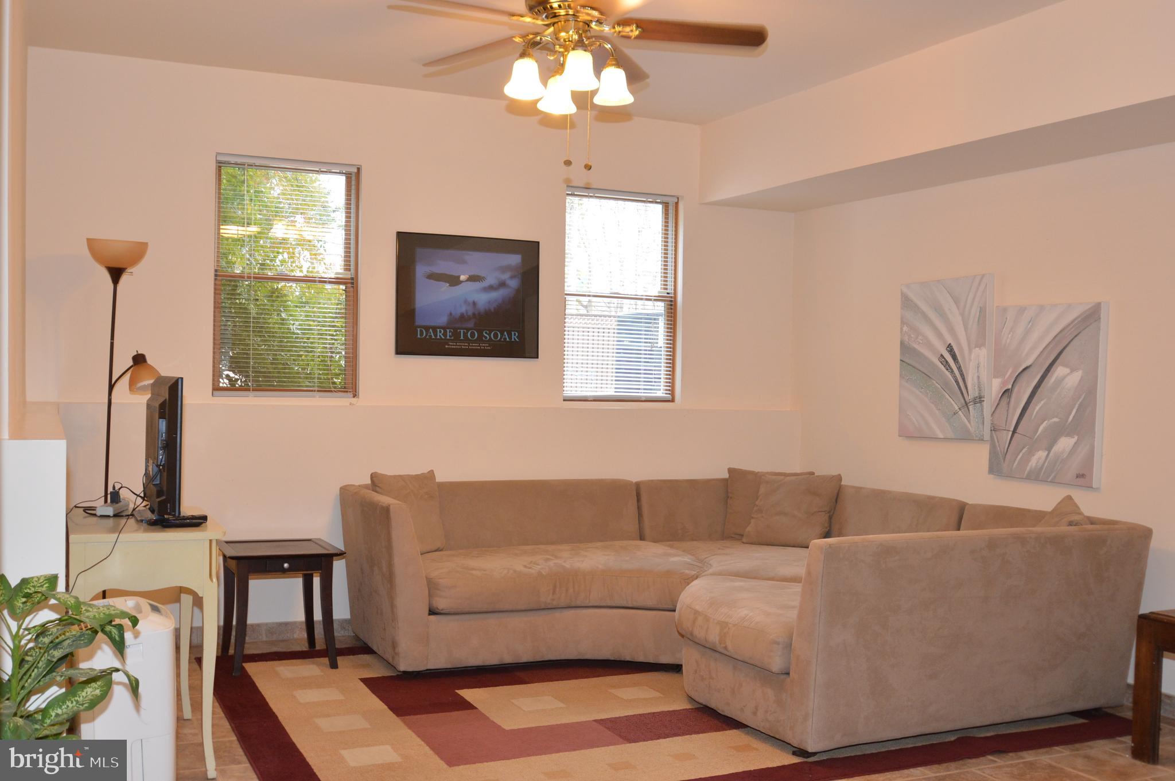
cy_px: 390
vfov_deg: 36.8
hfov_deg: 53.2
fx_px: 1174
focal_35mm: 36
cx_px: 588
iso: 720
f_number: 4.5
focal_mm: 24
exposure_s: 1/60
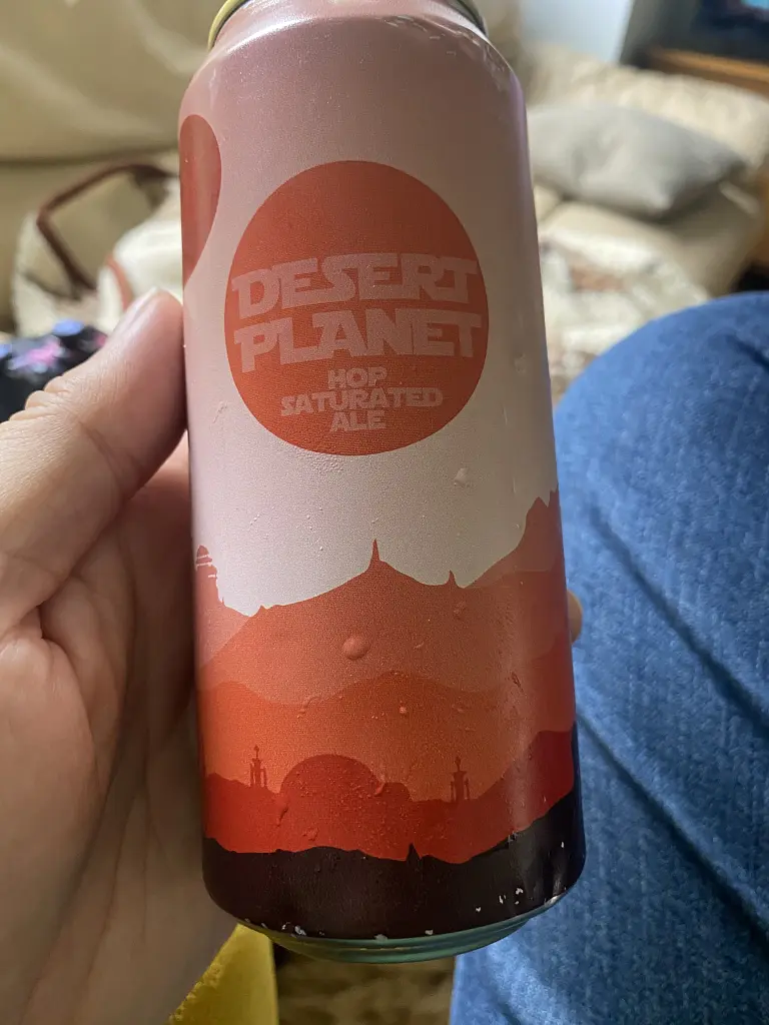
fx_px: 741
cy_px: 512
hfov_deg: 54.9
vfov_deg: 69.4
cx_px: 384
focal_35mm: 25
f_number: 1.8
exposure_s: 1/52
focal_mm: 4.25
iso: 250
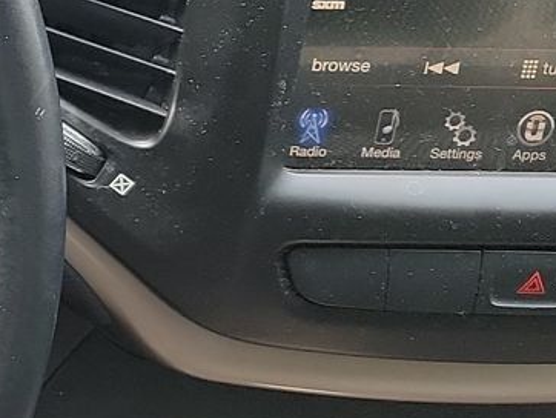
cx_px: -628
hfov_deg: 14.6
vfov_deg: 14.0
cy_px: 157
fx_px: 1704
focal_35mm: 106
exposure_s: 1/59
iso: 87
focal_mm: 6.7
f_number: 1.8
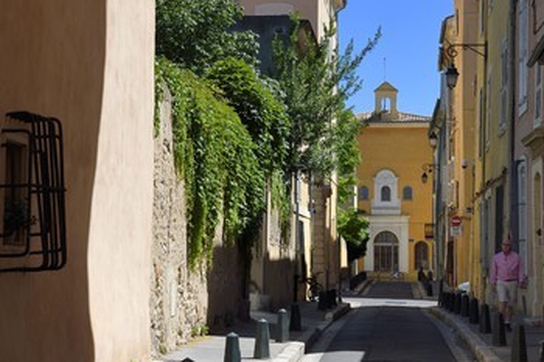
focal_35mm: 84
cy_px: 196
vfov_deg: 16.2
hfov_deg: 24.2
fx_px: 1269
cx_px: 302
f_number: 14
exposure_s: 1/200
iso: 200
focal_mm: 70
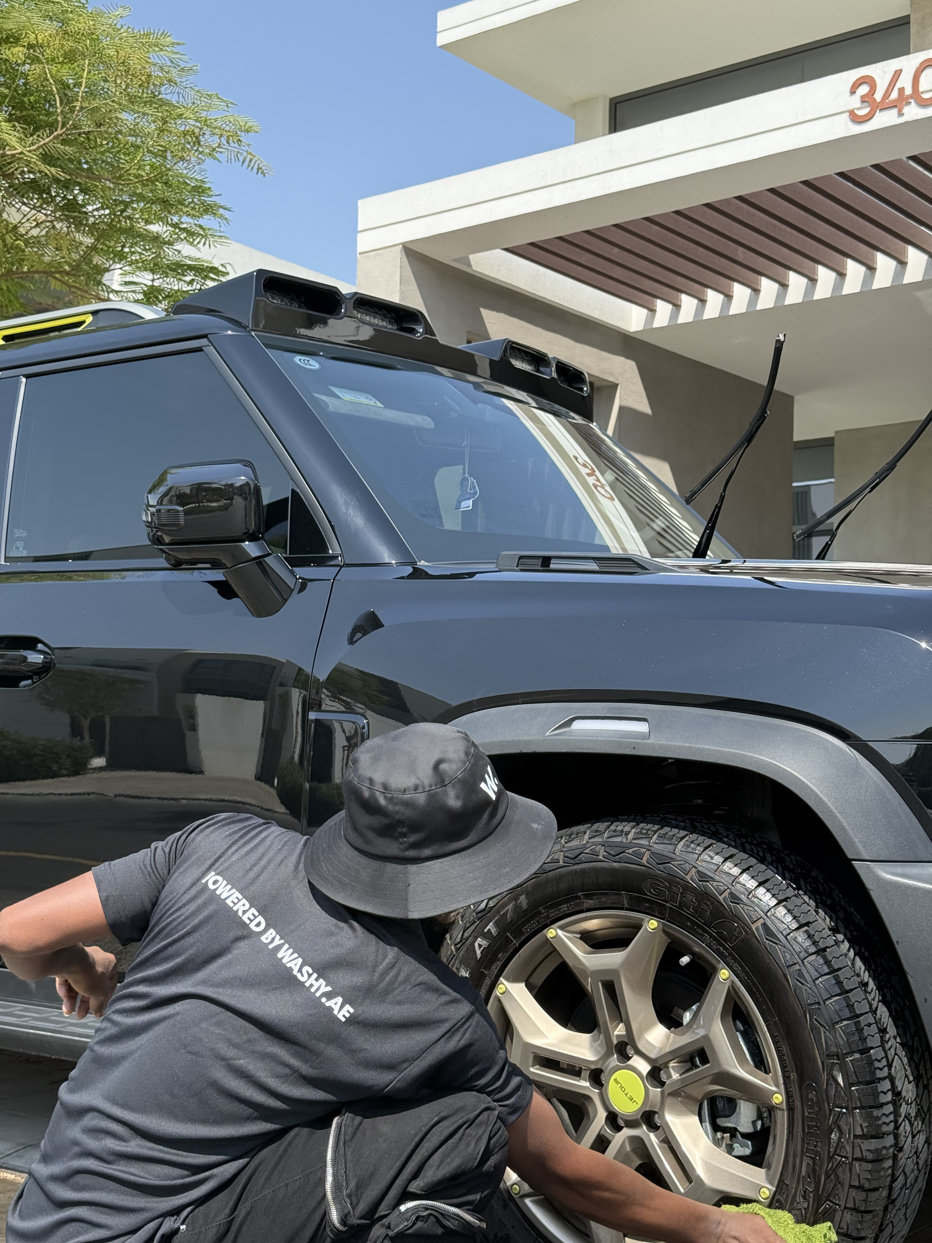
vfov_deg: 39.7
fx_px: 1723
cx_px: 466
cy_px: 622
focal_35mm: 48
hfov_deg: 30.3
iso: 80
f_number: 1.78
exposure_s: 1/2273
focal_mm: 6.76
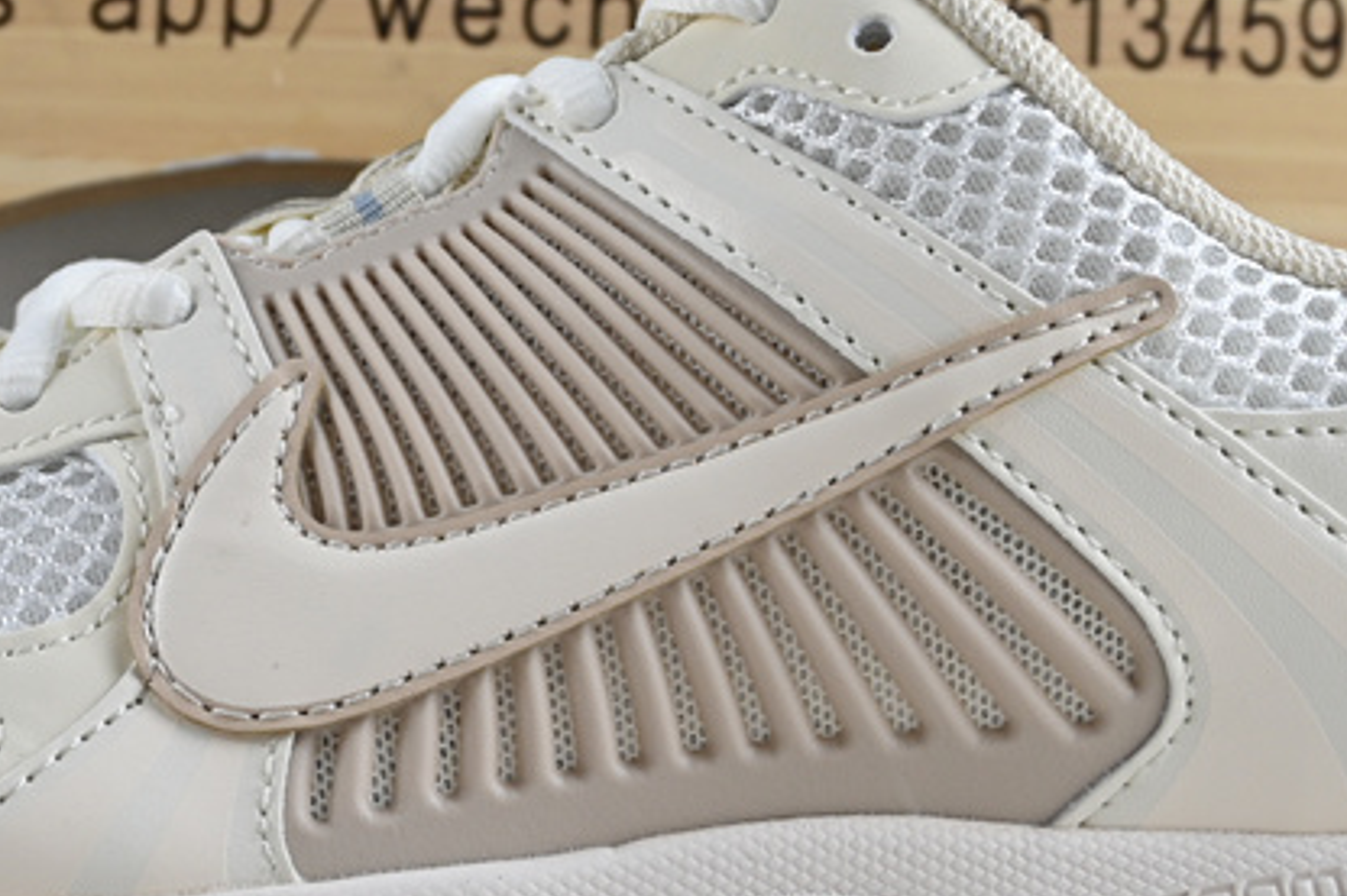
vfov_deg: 10.9
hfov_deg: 16.3
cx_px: 589
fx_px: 4692
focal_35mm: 125
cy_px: 518
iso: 100
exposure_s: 1/50
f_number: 4.8
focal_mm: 29
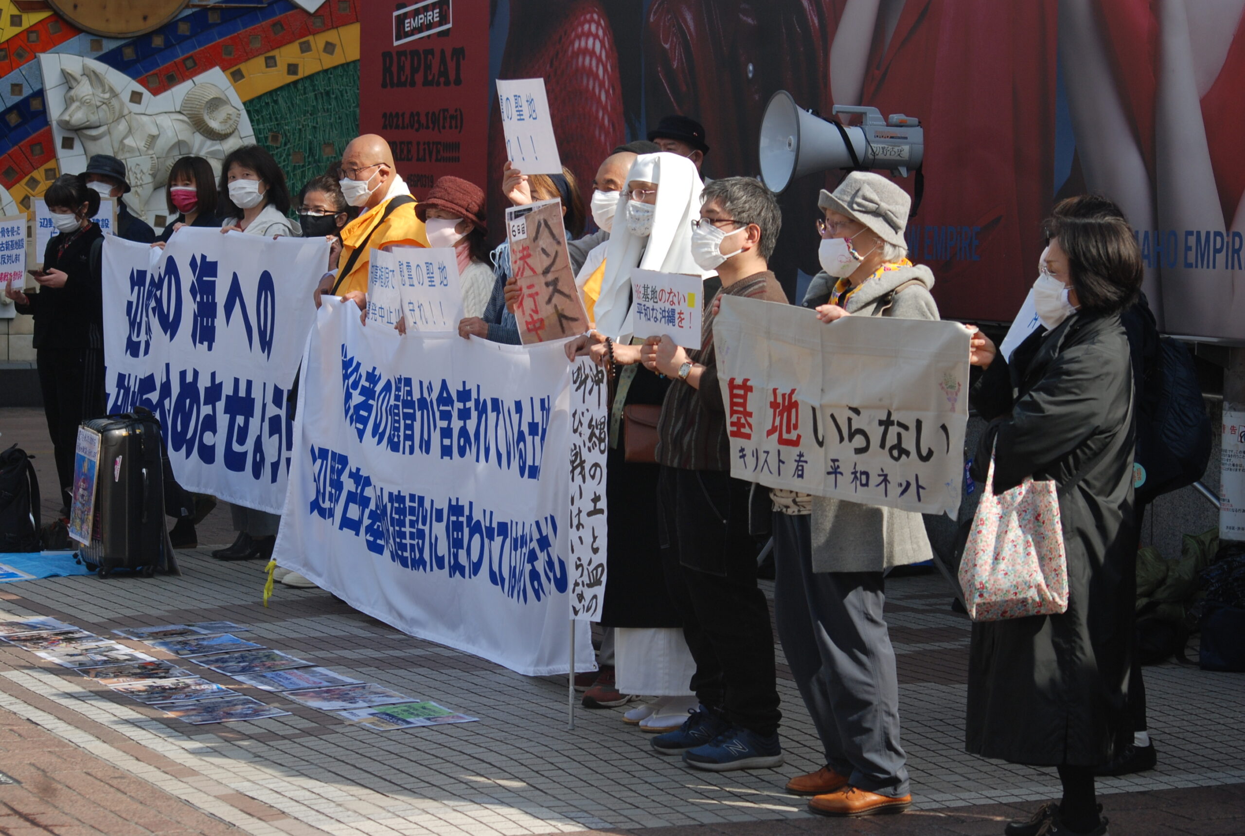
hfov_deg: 19.4
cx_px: 622
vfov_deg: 13.1
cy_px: 418
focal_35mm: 105
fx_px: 3638
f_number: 5
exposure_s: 1/400
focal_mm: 70
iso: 200
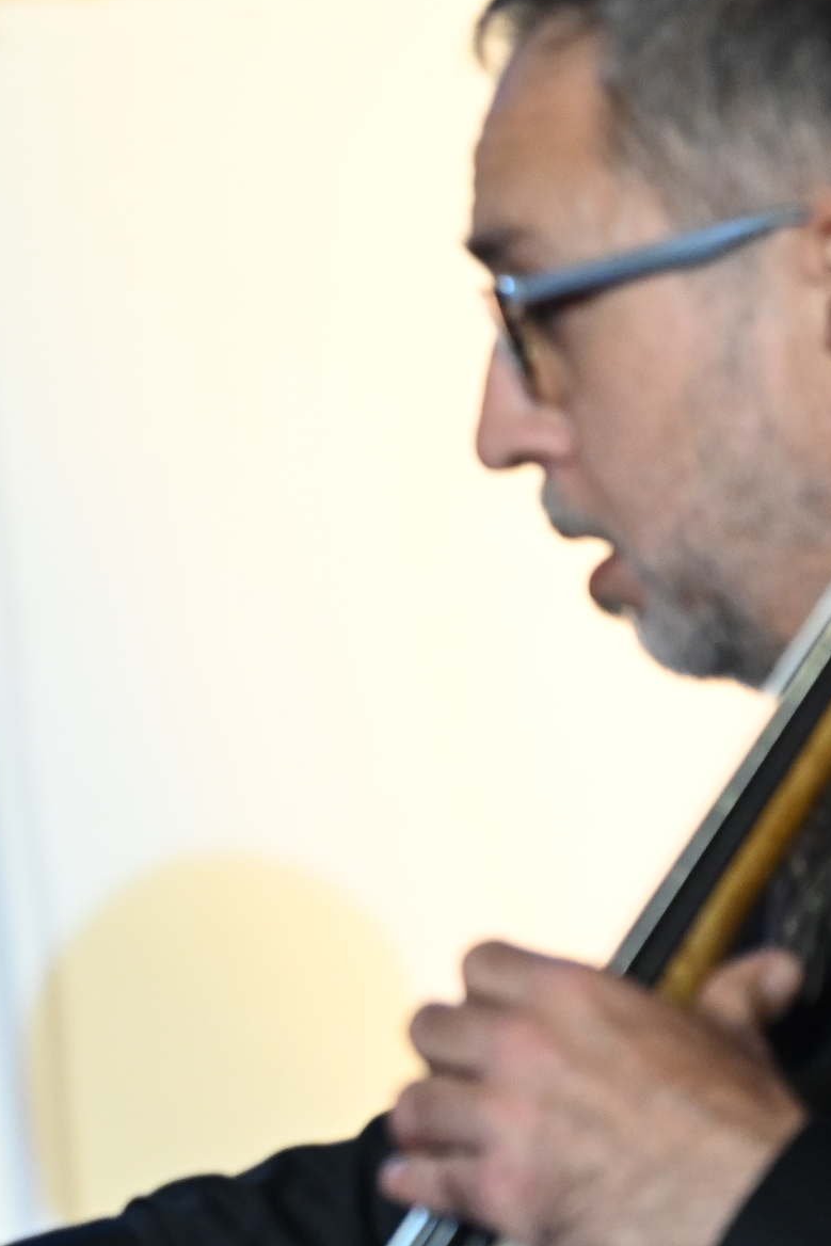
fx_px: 24471
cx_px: -352
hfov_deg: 1.9
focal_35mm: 707
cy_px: 1059
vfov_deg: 2.9
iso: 1600
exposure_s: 1/125
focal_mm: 200
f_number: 2.8
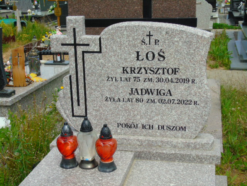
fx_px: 385
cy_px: 93
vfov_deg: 27.0
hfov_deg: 35.5
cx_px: 124
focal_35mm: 54
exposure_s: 1/640
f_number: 4.3
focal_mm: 9.6
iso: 80
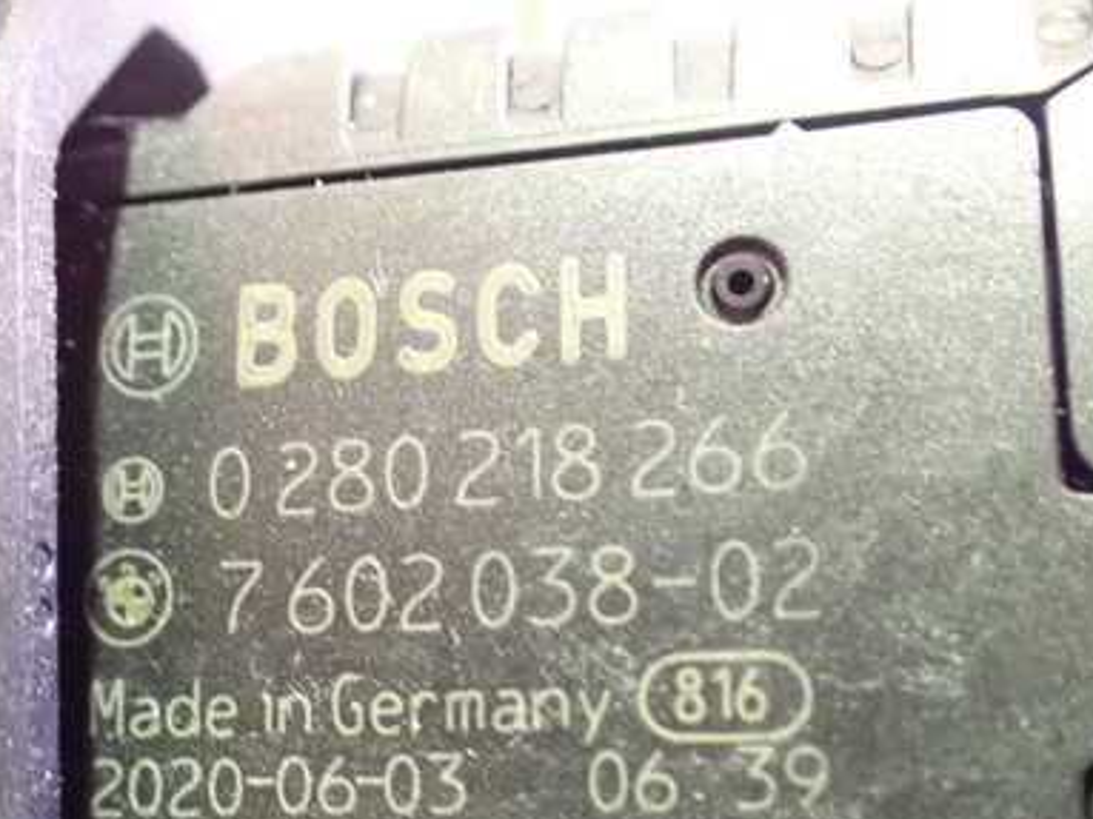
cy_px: 545
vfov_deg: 30.6
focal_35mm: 47
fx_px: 1484
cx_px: 502
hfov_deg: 40.4
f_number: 2.3
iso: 1600
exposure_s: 1/15
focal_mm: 5.4
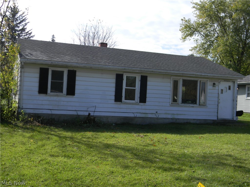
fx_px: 339
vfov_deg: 30.9
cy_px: 94
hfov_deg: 40.4
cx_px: 125
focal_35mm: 47
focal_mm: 8.6
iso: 80
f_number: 3.9
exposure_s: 1/675
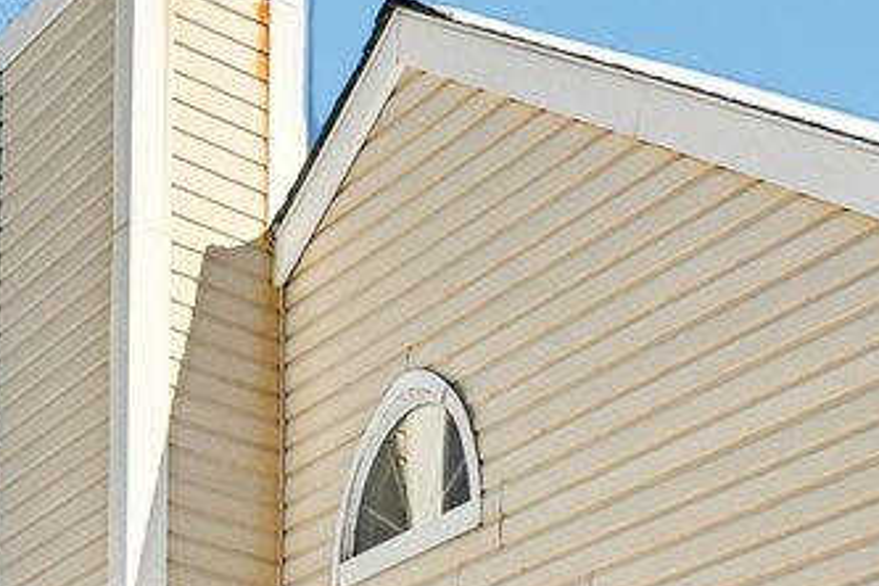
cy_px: 1279
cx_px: 1542
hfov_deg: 18.8
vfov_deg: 13.1
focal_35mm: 86
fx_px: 2100
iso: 100
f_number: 8
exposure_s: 1/1000
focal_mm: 14
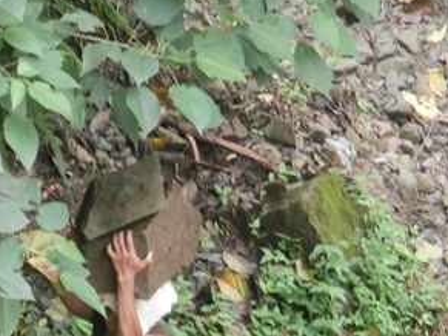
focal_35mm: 495
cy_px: 338
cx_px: 251
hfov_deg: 4.0
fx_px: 6404
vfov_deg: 3.0
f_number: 5.8
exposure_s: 1/60
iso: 200
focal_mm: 42
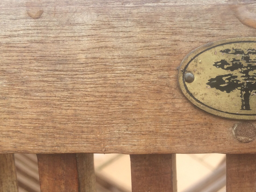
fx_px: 370
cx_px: 194
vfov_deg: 28.6
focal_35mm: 50
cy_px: 145
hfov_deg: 37.2
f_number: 2.2
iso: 32
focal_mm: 4.15
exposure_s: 1/283
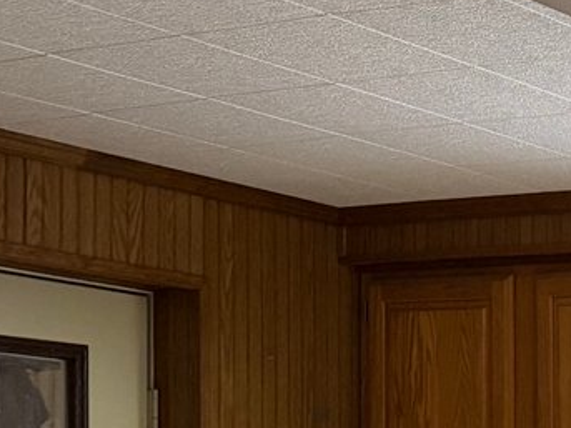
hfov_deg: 15.6
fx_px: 1748
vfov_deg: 13.3
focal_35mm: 106
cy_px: 600
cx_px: 1065
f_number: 1.78
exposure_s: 1/60
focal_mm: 6.76
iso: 500
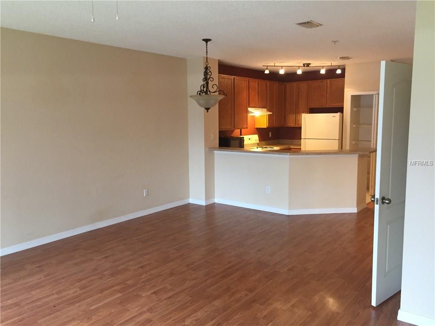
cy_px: 163
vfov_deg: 48.2
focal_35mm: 29
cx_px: 218
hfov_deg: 61.7
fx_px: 364
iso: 160
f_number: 2.2
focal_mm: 4.15
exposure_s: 1/30
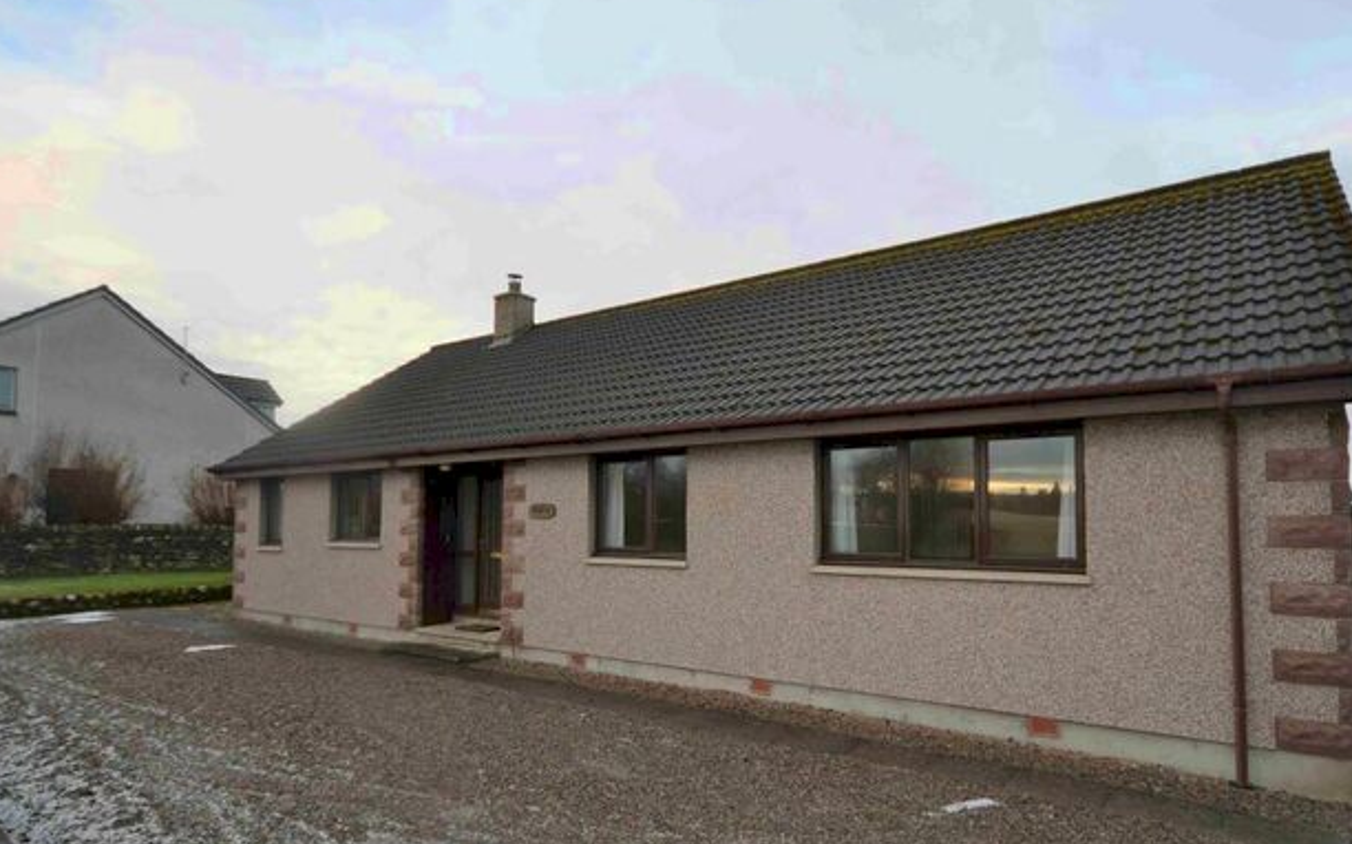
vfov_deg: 57.0
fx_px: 773
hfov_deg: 82.0
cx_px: 751
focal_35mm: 21
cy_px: 483
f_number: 4.5
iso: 180
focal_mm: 12
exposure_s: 1/250
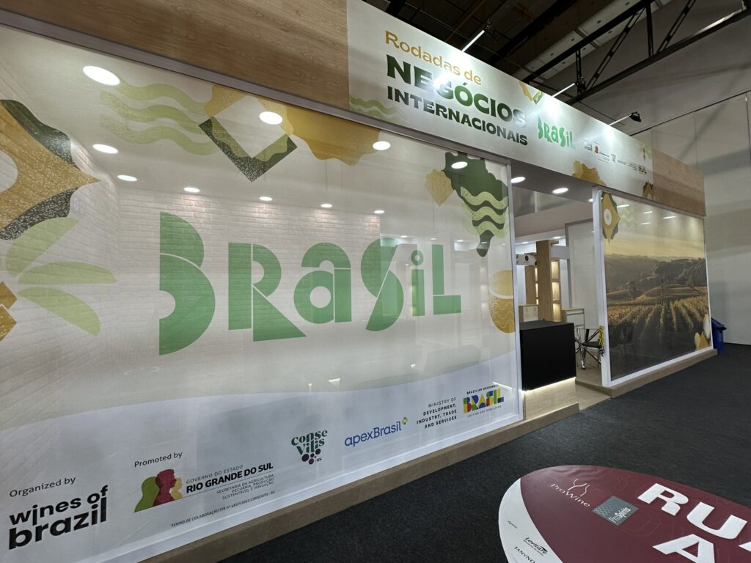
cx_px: 376
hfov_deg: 102.1
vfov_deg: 85.7
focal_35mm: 14
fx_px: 304
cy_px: 282
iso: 125
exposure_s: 1/120
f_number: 2.2
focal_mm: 2.22
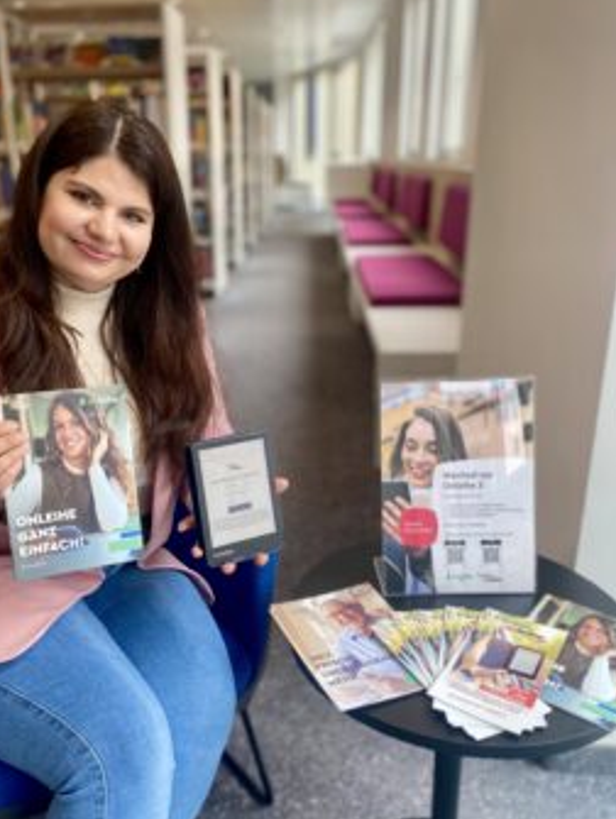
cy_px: 428
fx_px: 734
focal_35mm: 31
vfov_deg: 58.3
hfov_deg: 45.4
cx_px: 259
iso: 50
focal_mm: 4.25
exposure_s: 1/100
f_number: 1.8
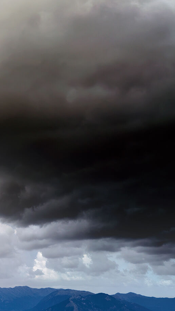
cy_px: 261
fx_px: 677
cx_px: -140
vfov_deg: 25.3
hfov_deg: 13.3
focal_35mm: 82
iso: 100
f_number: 11
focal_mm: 30
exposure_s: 1/640
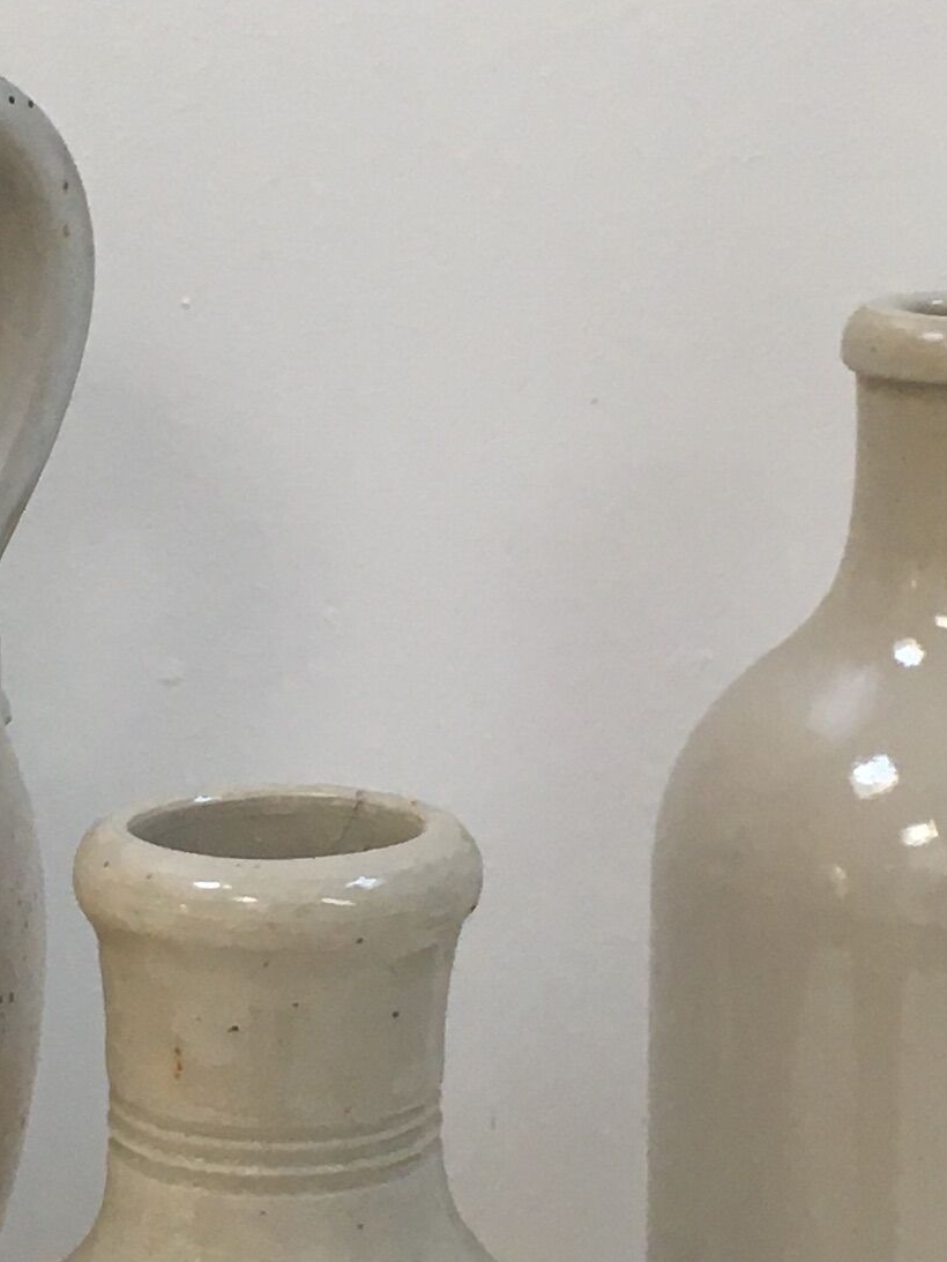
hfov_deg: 13.6
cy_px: 635
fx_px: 3902
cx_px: -100
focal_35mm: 107
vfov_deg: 18.4
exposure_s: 1/33
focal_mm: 4.15
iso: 80
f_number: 2.2
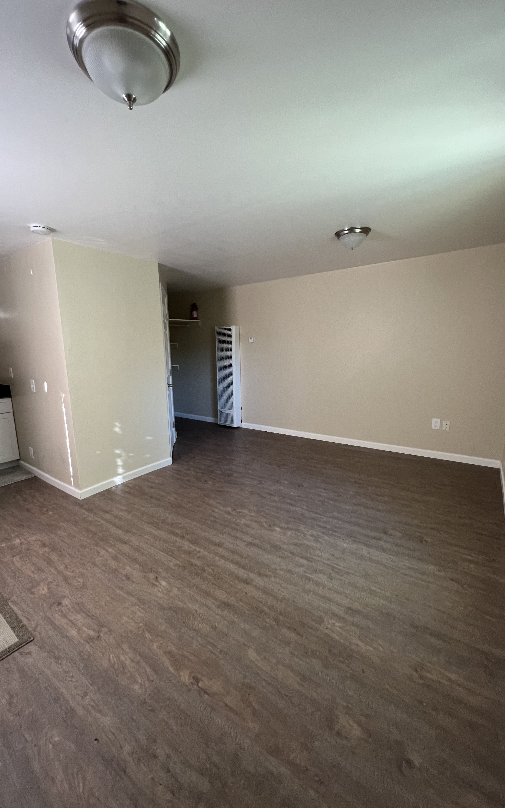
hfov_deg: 78.6
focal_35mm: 14
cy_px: 405
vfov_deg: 105.3
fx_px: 308
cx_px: 241
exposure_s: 1/74
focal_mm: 1.57
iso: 250
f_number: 1.8
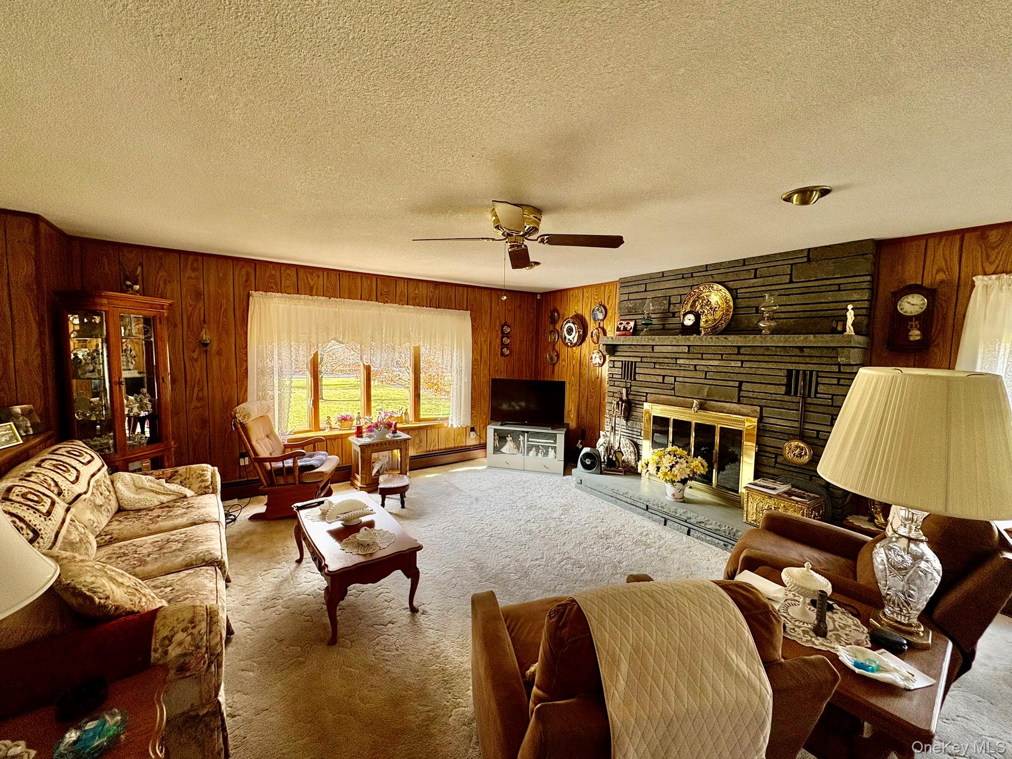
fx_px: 409
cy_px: 380
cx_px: 506
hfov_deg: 102.1
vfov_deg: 85.7
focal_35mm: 14
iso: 125
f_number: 2.2
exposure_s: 1/111
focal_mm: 2.22
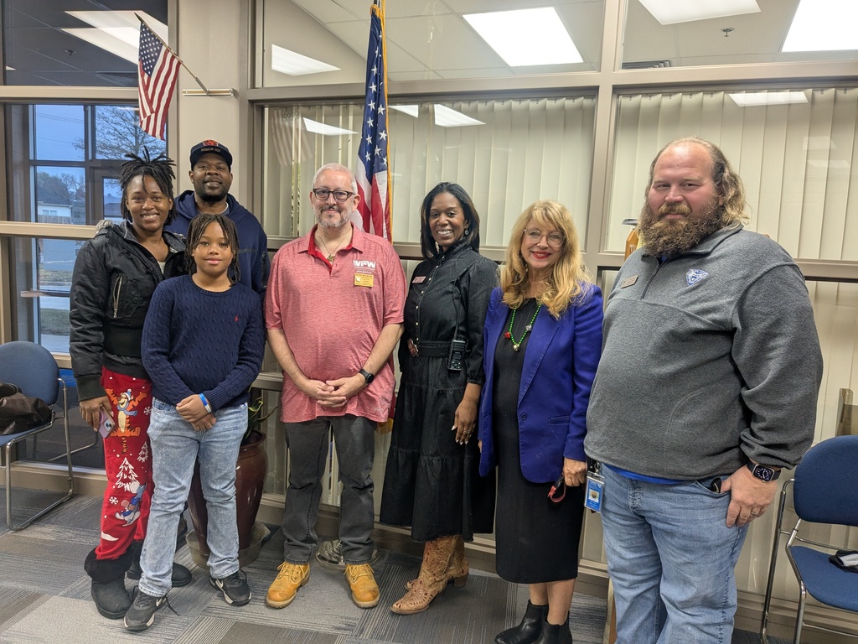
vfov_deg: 51.4
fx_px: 669
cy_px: 322
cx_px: 429
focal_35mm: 27
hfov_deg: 65.3
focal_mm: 4.38
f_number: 1.73
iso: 70
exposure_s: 1/40
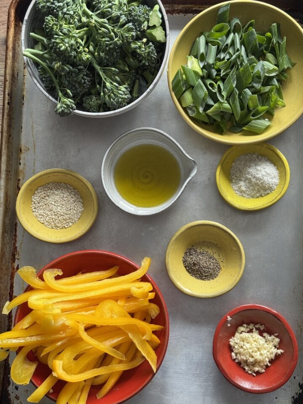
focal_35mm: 48
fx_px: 560
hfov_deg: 30.3
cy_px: 202
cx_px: 152
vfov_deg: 39.7
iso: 64
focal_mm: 6.76
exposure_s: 1/121
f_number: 1.78
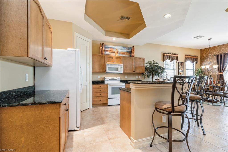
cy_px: 76
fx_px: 101
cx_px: 114
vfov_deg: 73.7
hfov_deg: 96.8
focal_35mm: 16
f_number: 8
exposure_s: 1/2
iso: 200
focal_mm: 16
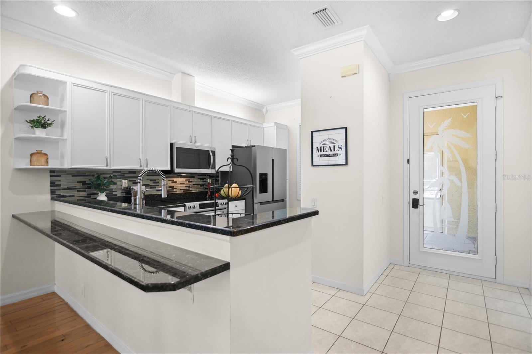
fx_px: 236
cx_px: 266
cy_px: 177
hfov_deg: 96.7
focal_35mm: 16
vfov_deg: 73.7
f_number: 2.8
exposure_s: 1/4
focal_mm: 11
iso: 100
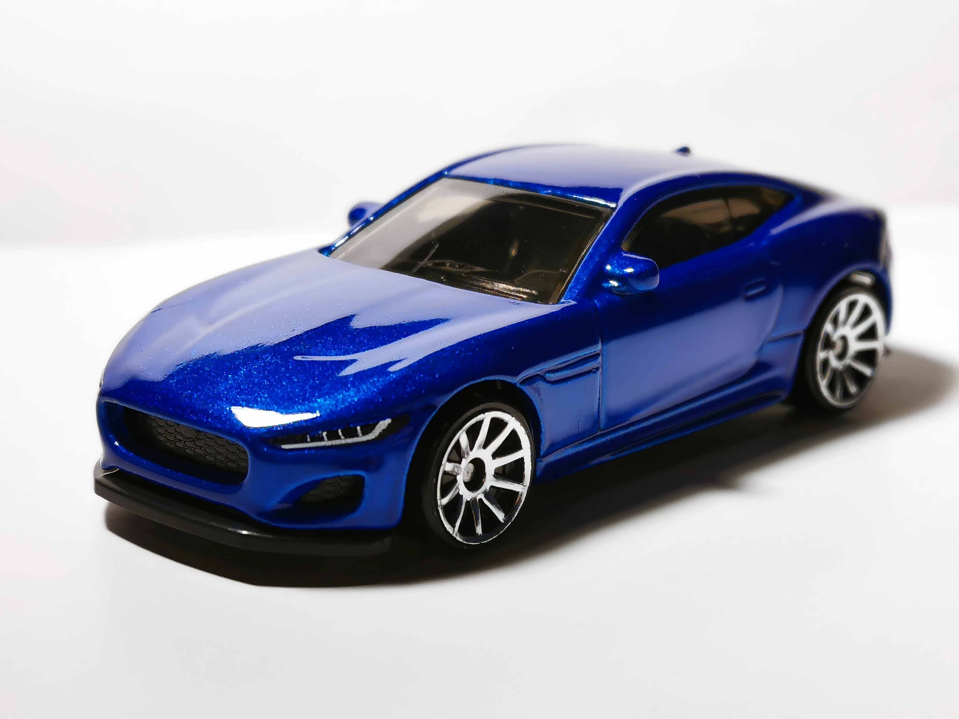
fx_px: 2189
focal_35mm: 79
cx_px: 480
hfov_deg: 24.7
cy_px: 360
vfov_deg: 18.7
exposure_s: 1/100
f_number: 1.8
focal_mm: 5.58
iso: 100
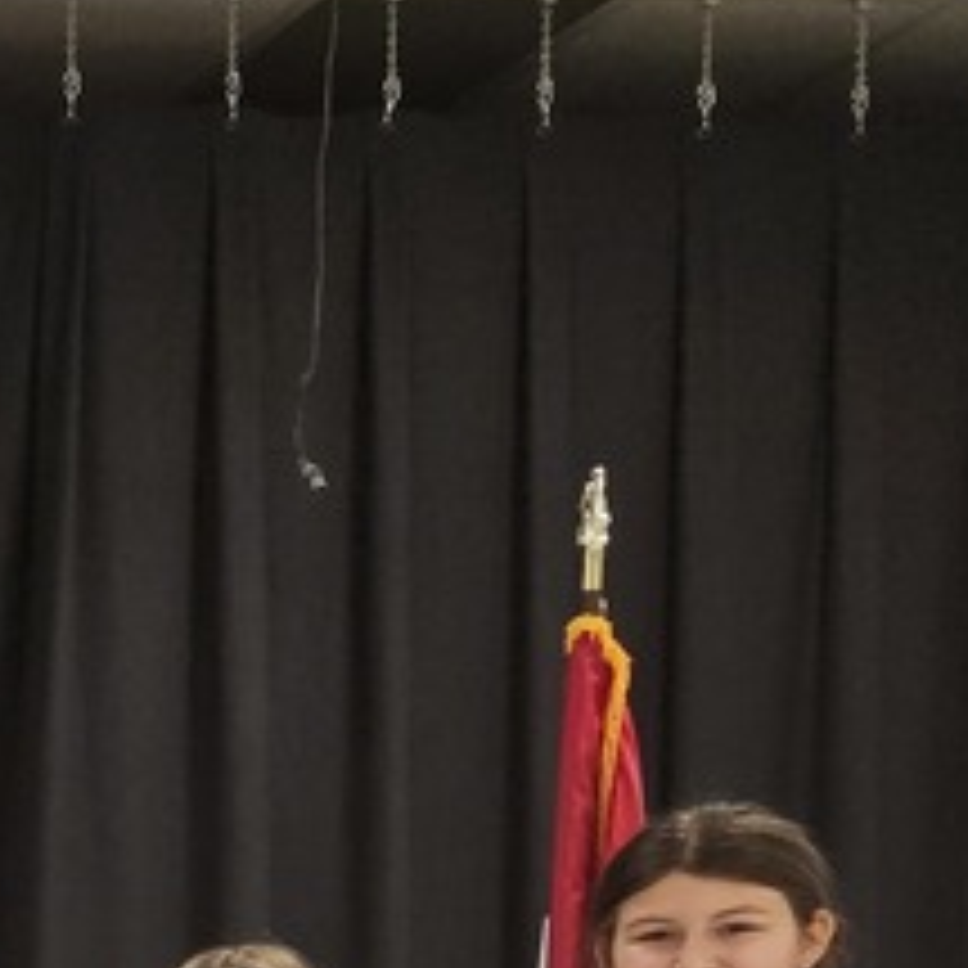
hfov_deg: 13.6
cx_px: -1279
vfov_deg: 16.4
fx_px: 3069
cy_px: 1454
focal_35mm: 97
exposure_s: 1/120
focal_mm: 6.3
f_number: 1.7
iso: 200
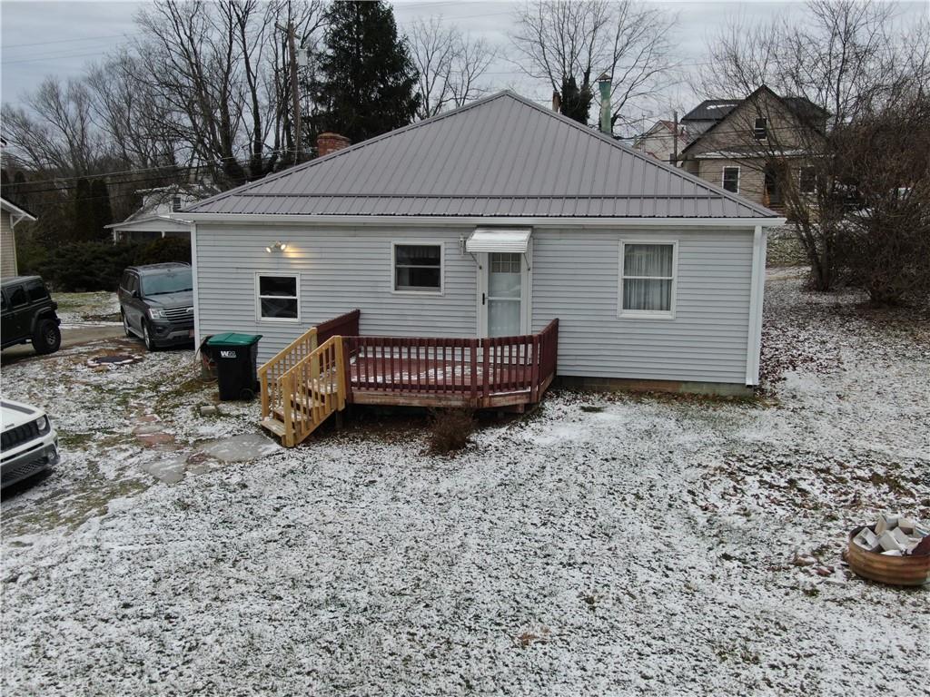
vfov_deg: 39.7
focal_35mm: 36
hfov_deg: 51.4
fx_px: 967
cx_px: 465
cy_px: 348
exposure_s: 1/80
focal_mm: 6.08
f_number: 3.3
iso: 100
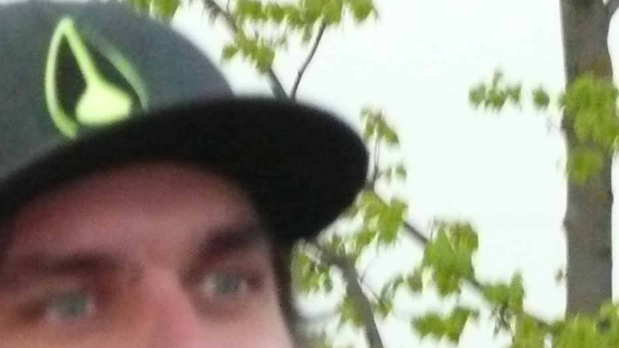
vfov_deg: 2.6
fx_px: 7632
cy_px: 480
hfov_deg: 4.6
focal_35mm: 465
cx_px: 341
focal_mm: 23.1
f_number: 4.8
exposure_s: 1/60
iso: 800
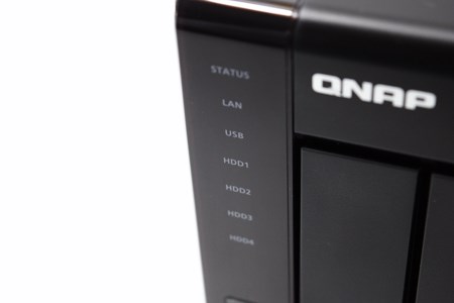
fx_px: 1040
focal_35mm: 82
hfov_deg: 24.6
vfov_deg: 16.6
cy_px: 152
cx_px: 227
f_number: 6.3
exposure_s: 1/160
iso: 400
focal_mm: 55
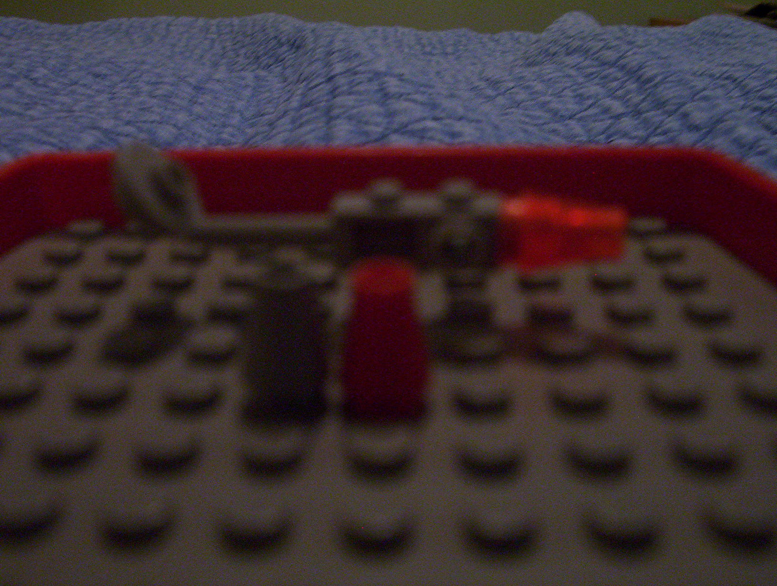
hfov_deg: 43.8
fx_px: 967
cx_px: 388
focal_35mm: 43
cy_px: 293
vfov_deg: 33.7
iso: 200
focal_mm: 5.77
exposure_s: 1/8
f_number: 2.73
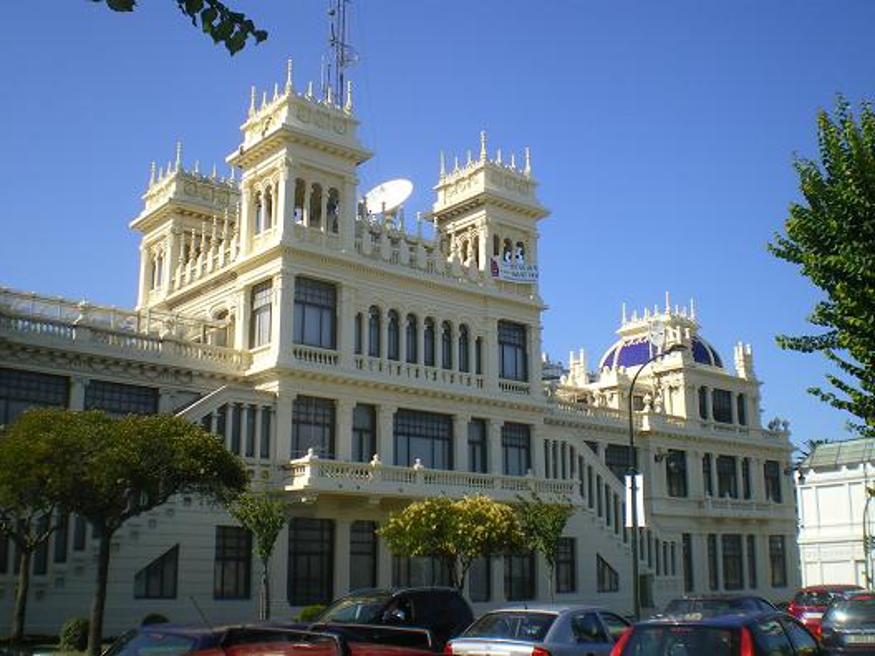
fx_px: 961
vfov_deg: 37.7
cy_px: 328
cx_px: 438
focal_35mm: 38
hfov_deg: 49.0
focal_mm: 6.3
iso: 64
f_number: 4.6
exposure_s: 1/400
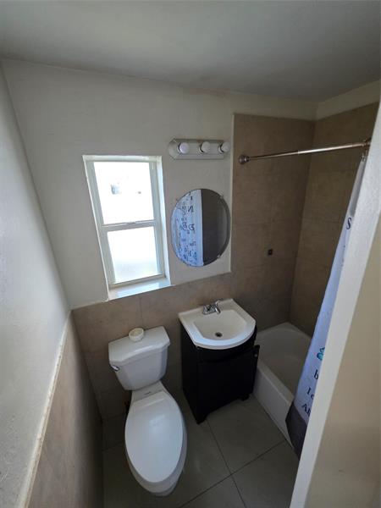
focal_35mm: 13
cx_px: 190
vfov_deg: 106.2
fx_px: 191
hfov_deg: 89.9
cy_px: 254
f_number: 1.9
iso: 320
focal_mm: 2.2
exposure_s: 1/60
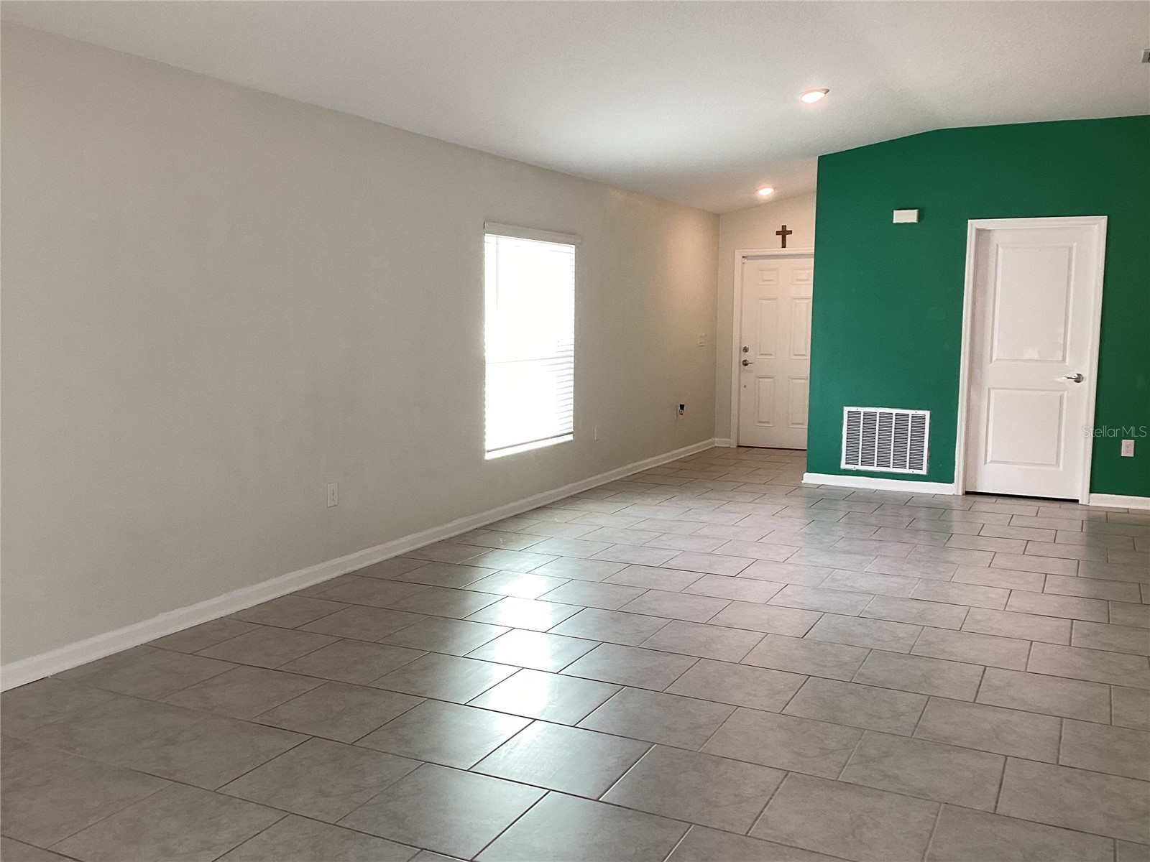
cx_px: 575
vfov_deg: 45.4
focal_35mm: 31
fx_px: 1030
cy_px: 431
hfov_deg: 58.4
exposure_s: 1/60
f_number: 2.4
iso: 50
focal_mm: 3.3
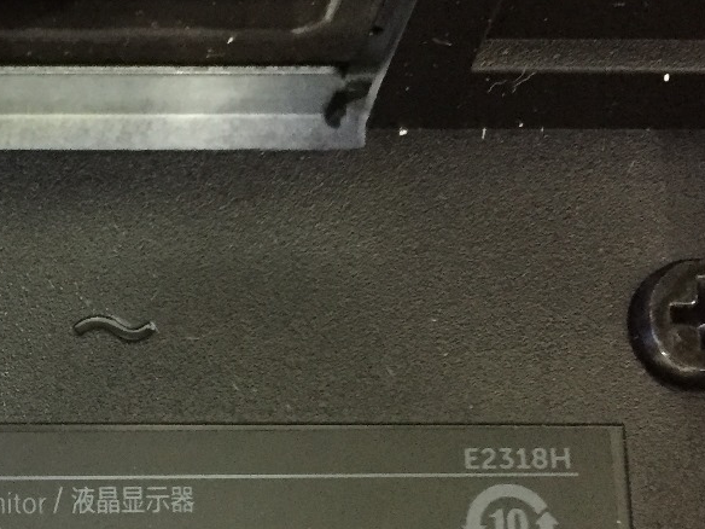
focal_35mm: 81
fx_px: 1650
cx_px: -93
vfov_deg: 17.7
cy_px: 554
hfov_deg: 22.6
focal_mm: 4.15
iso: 320
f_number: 2.2
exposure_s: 1/17
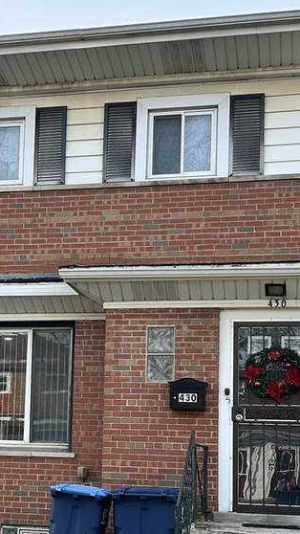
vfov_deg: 32.1
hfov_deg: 18.4
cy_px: 347
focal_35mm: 65
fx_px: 919
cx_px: 67
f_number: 1.5
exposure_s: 1/965
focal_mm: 5.7
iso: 50
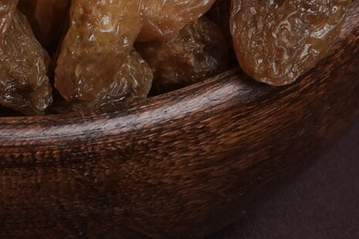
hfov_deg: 4.9
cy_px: 485
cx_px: -463
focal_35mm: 413
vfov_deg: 3.3
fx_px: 4118
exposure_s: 1/100
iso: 320
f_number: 11
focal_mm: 50
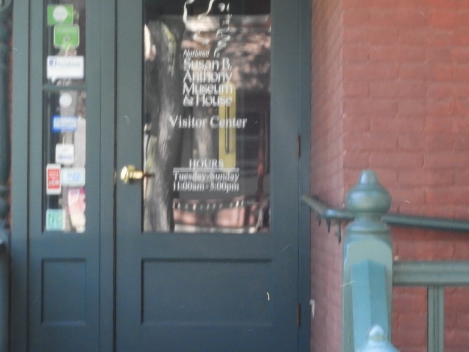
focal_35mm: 194
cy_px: 147
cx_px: 132
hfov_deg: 10.2
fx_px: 2630
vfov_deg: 7.7
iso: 400
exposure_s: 1/60
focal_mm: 18.8
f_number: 4.8
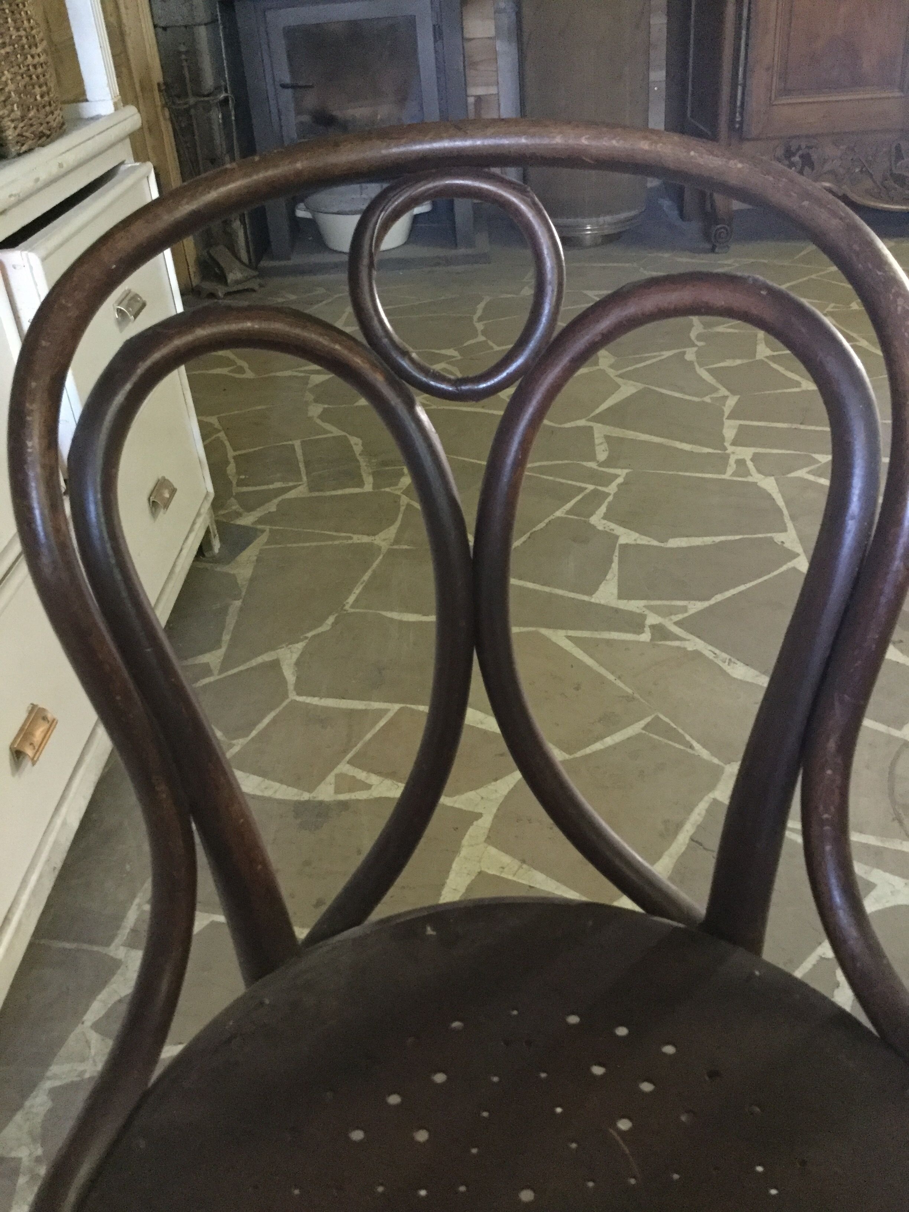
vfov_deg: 58.4
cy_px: 606
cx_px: 454
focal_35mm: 31
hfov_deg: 45.4
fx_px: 1085
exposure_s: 1/17
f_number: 2.4
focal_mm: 3.3
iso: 640
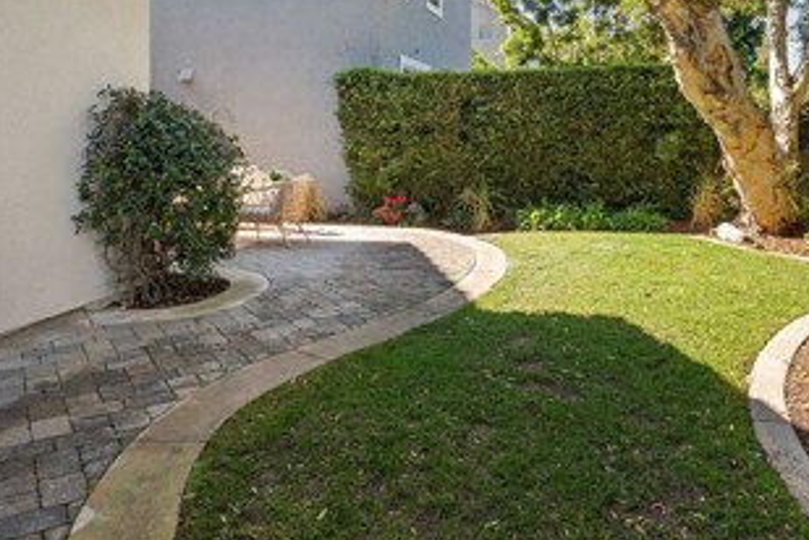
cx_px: 490
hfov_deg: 63.0
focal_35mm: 29
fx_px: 652
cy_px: 126
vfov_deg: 43.3
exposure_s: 1/100
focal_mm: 14
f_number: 11
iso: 800
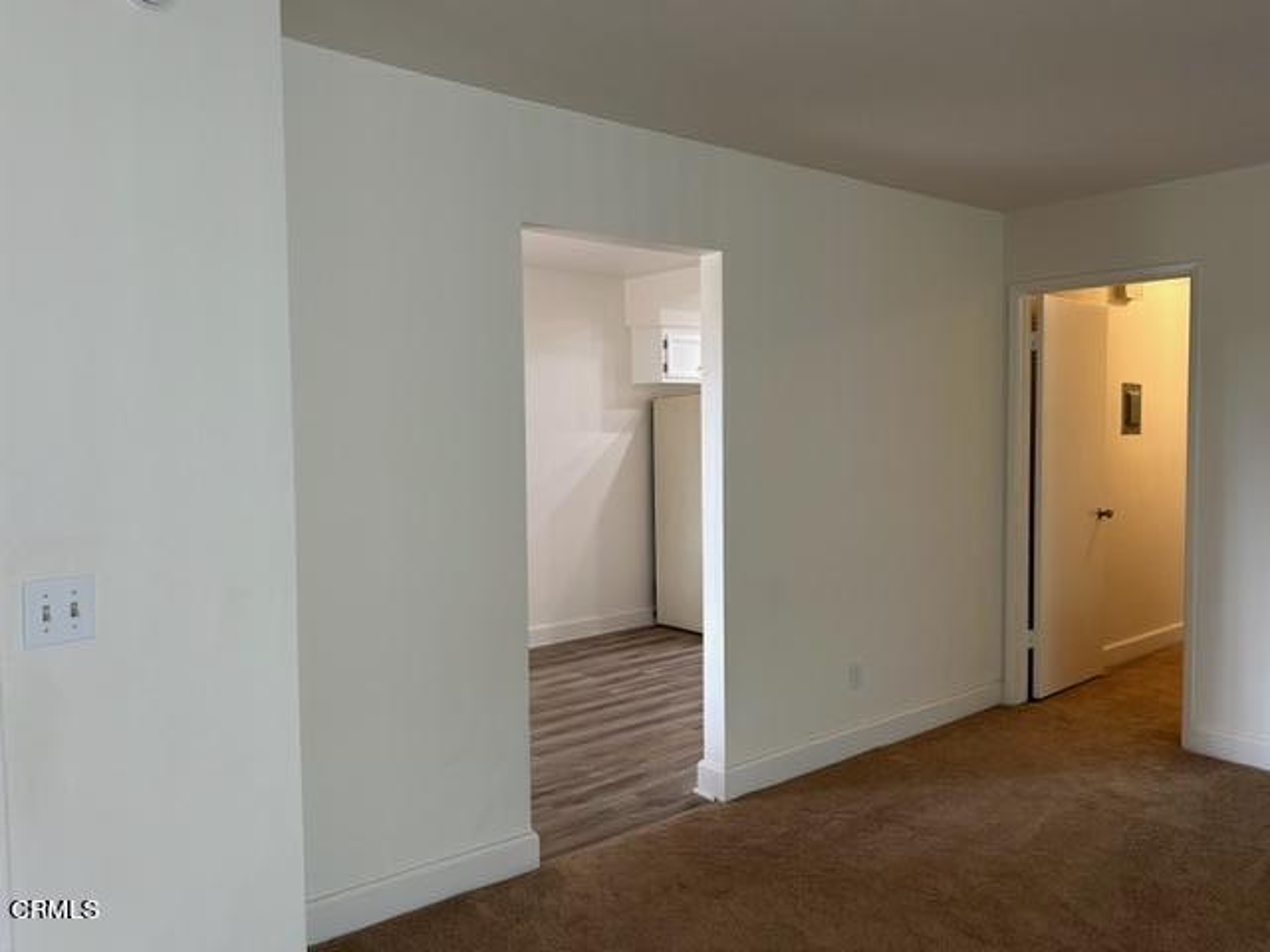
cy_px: 476
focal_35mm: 26
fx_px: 954
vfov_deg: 53.1
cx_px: 635
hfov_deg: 67.3
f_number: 1.5
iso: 125
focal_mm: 5.7
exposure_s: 1/120
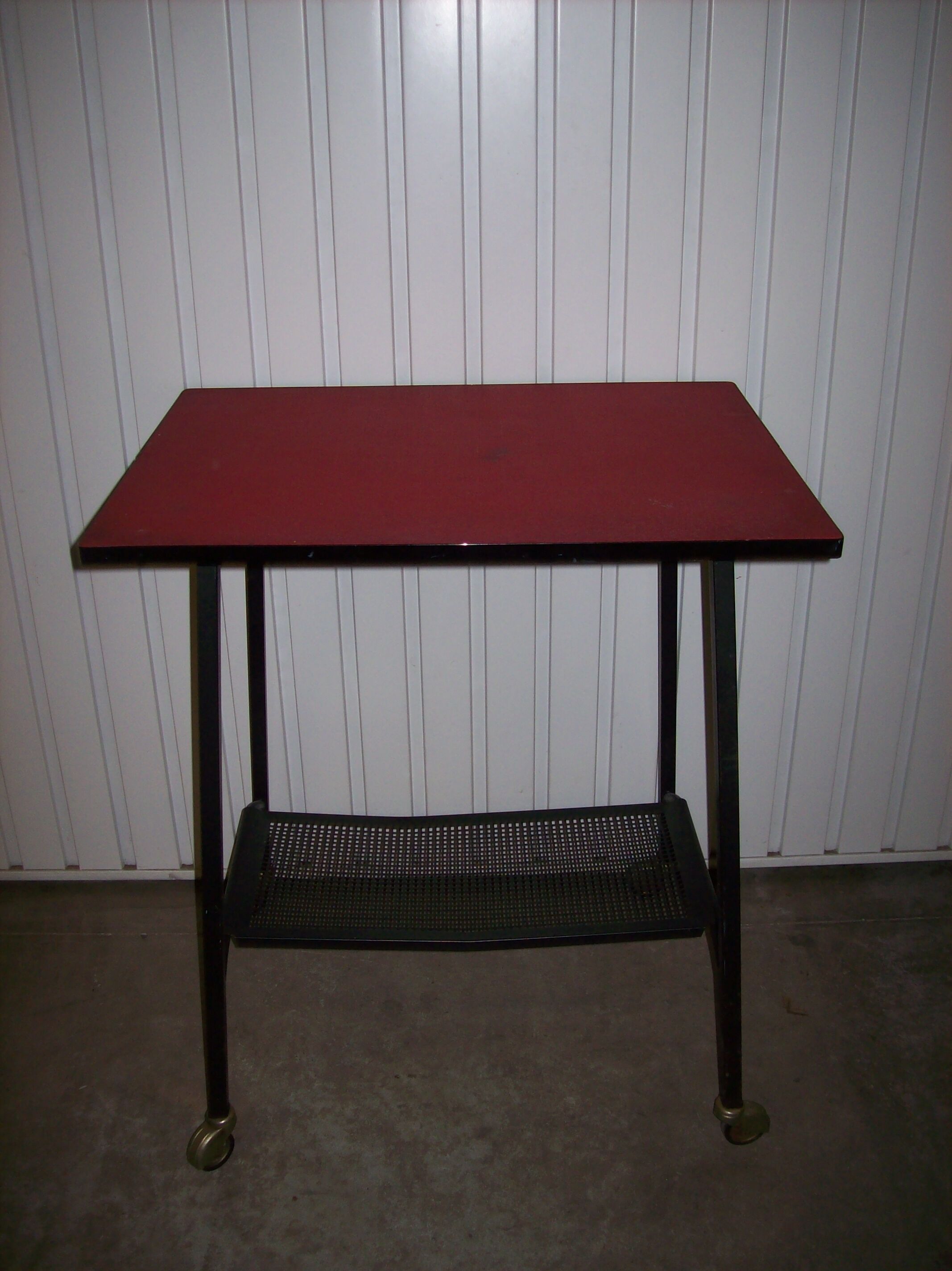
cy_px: 636
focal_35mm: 36
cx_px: 476
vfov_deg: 51.4
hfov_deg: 39.6
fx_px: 1321
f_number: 2.7
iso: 80
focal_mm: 6
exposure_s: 1/64
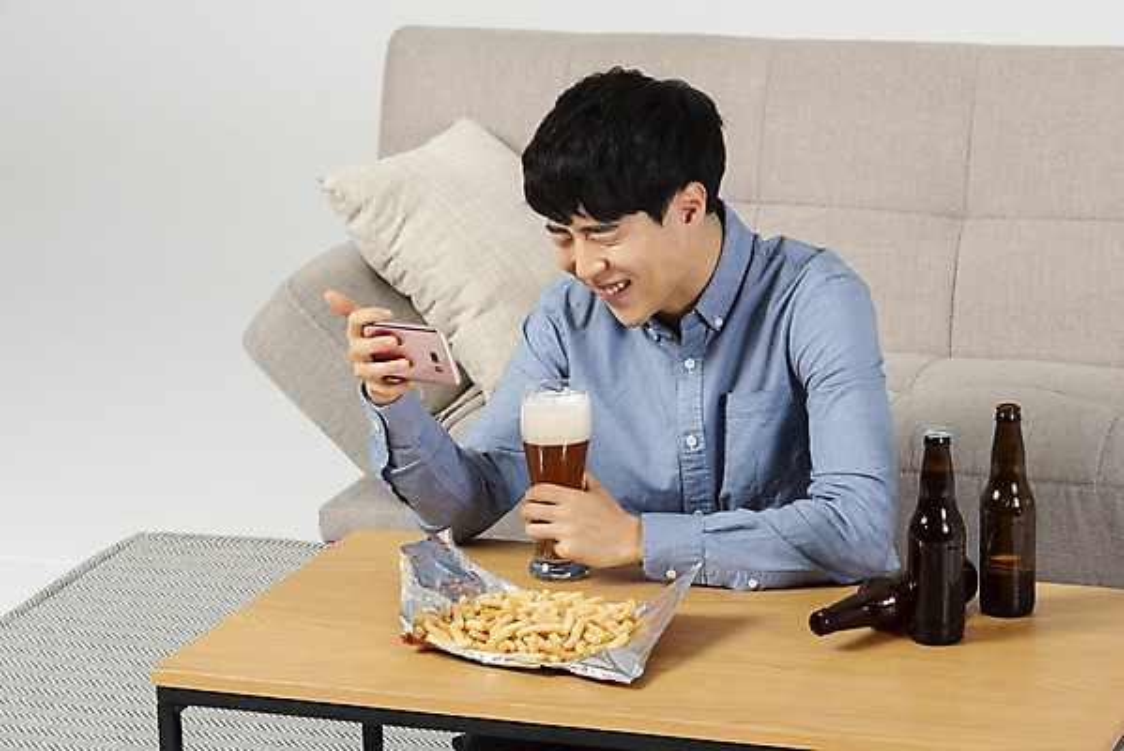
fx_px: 3623
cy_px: 376
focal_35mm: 116
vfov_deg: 11.8
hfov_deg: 17.6
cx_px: 562
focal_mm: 116
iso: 100
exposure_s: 1/125
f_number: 11
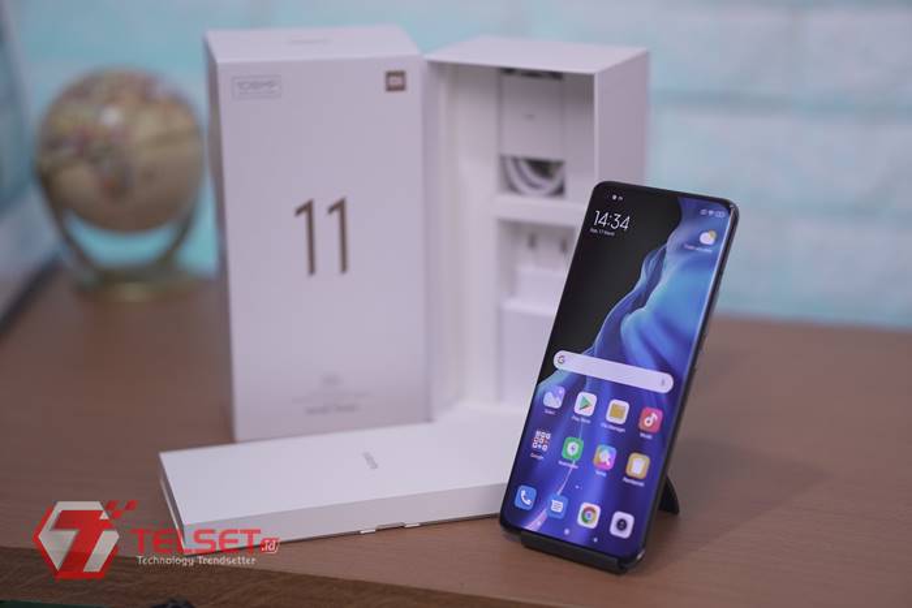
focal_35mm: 84
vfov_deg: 16.3
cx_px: 456
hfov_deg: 24.2
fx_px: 2128
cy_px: 304
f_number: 1.4
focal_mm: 56
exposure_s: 1/320
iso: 400
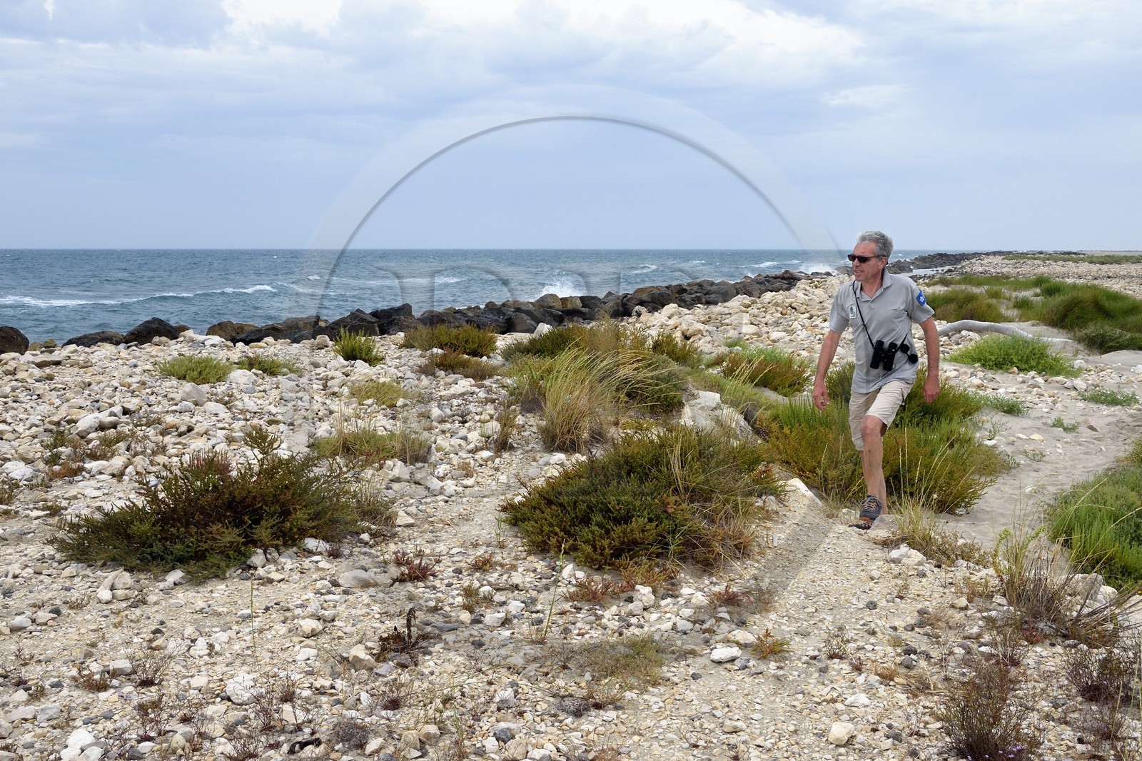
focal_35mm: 32
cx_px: 571
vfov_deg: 41.1
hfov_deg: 58.7
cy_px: 380
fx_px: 1015
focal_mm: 32
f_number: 16
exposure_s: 1/320
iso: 400
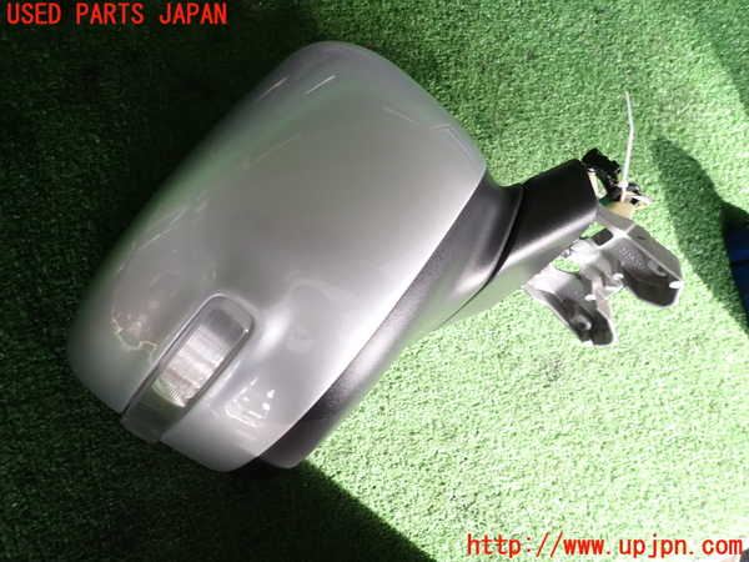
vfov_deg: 54.9
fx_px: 541
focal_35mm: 25
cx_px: 374
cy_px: 281
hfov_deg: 69.4
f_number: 2
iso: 100
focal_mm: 4.5
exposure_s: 1/80
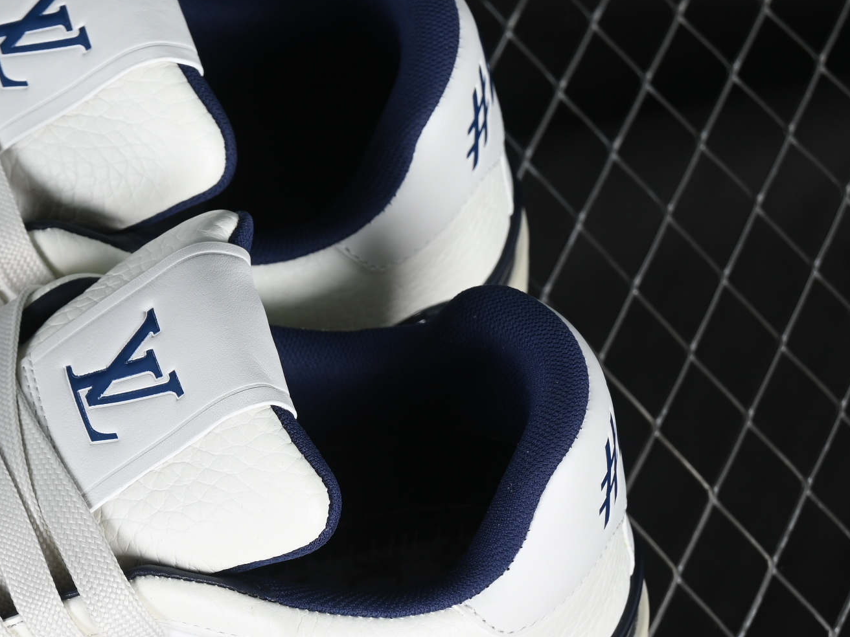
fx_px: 3757
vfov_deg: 9.7
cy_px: 472
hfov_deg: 12.7
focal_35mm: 153
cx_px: -6
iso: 160
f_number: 7.1
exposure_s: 1/60
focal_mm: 50
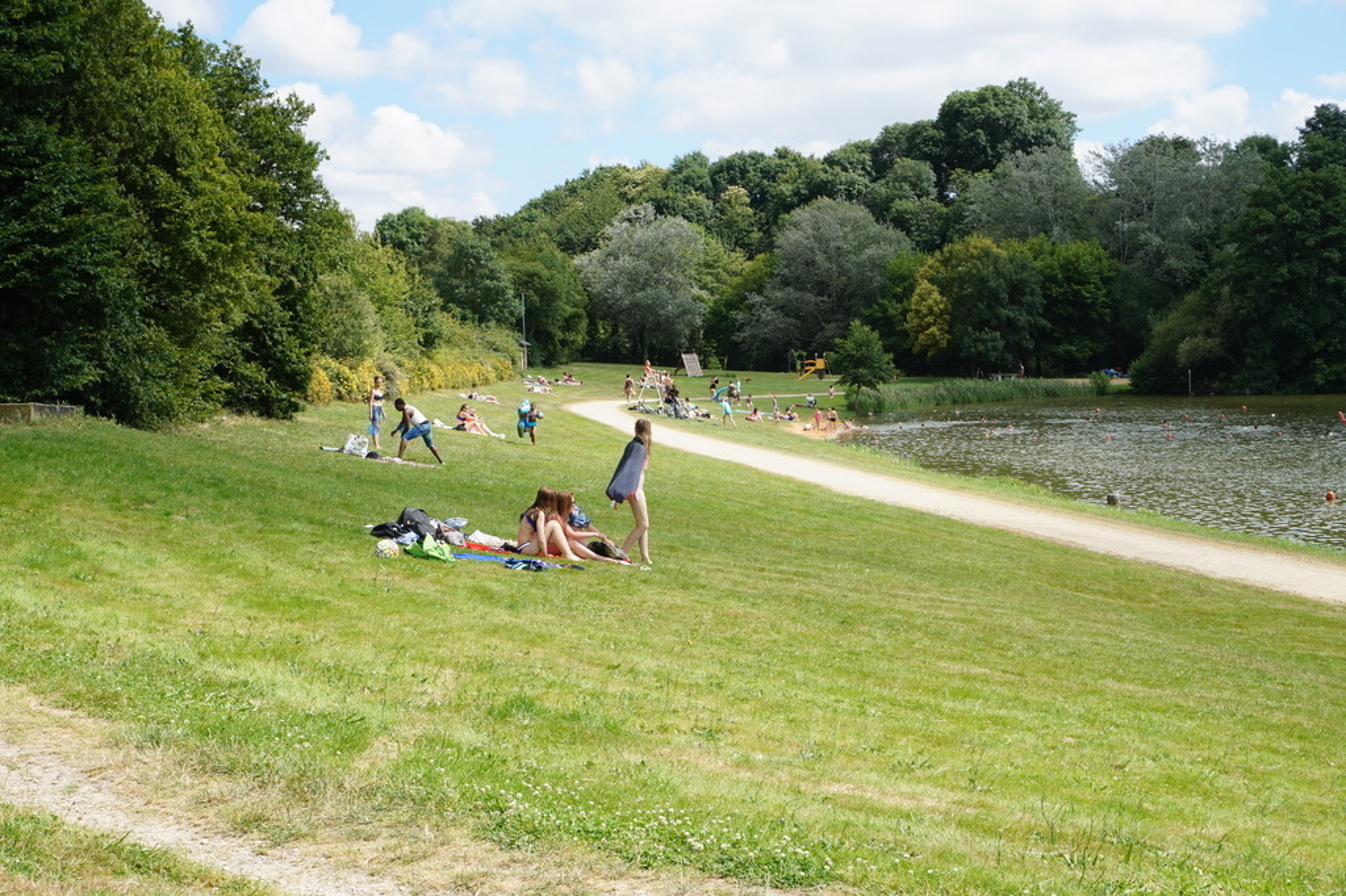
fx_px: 1906
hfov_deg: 38.9
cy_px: 448
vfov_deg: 26.5
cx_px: 673
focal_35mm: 51
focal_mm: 34
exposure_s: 1/80
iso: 100
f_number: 13
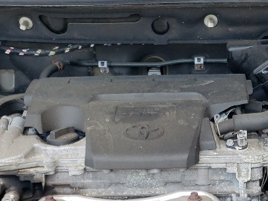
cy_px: 156
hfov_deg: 20.5
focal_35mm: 94
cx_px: 229
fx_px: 728
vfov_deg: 15.6
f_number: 1.5
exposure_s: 1/370
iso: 50
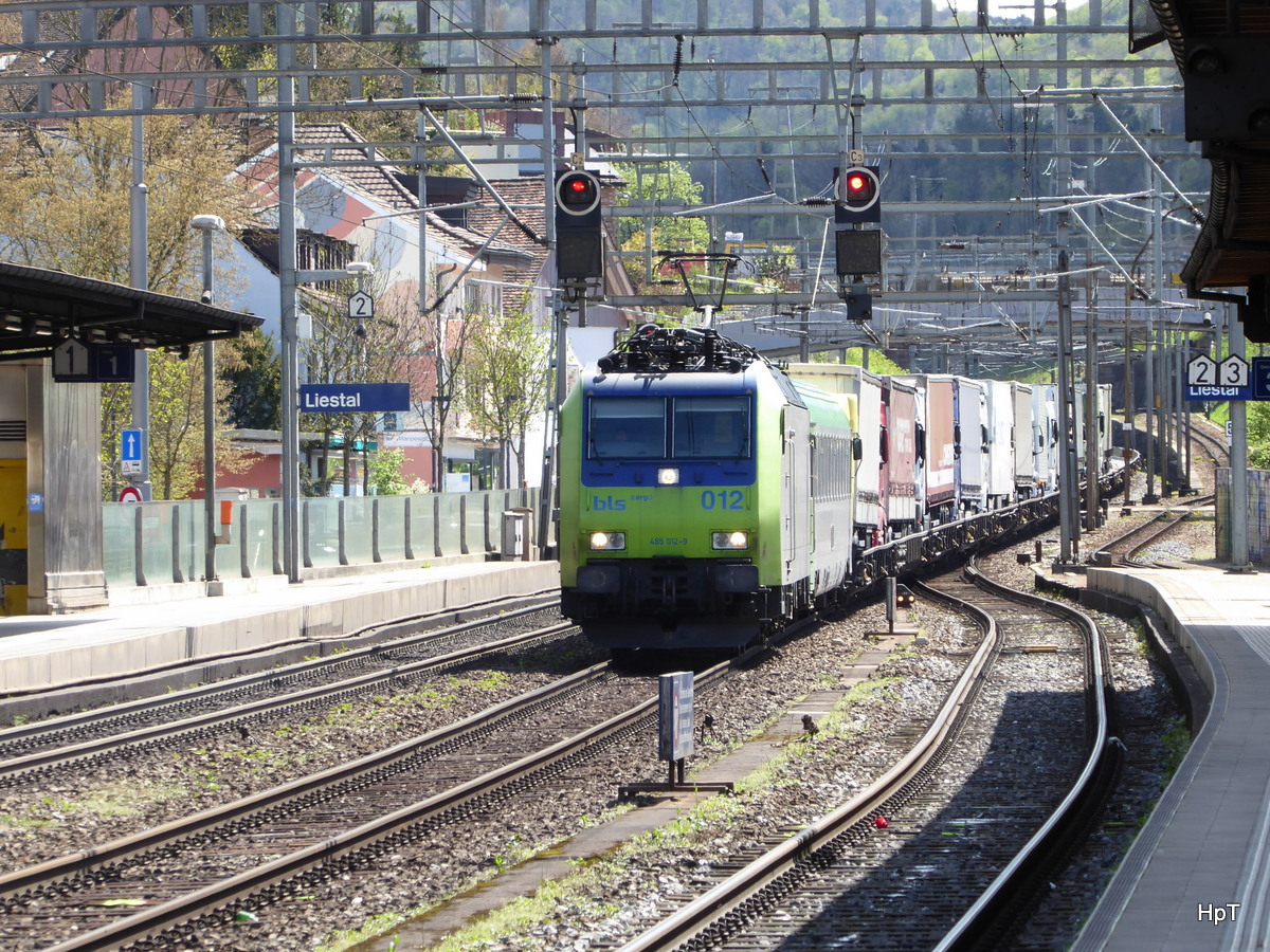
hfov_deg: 6.3
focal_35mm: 313
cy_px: 476
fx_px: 11483
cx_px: 635
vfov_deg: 4.7
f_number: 5.7
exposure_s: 1/100
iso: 80
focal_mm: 50.5
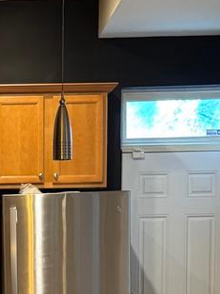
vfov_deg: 16.2
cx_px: -51
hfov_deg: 12.2
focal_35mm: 118
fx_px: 1000
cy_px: 319
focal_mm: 6.76
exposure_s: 1/60
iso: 400
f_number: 1.78
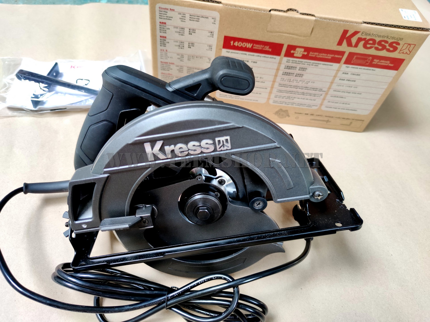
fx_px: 298
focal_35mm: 24
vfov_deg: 56.8
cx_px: 215
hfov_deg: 71.6
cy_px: 161
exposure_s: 1/100
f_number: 1.69
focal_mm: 6.72
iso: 352
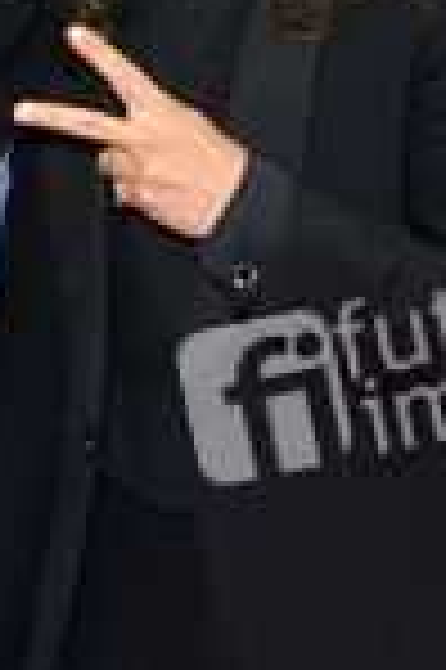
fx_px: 3502
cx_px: 0
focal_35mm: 188
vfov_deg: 10.9
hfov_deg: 7.3
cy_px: 153
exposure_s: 1/200
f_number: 7.1
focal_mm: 70
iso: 640
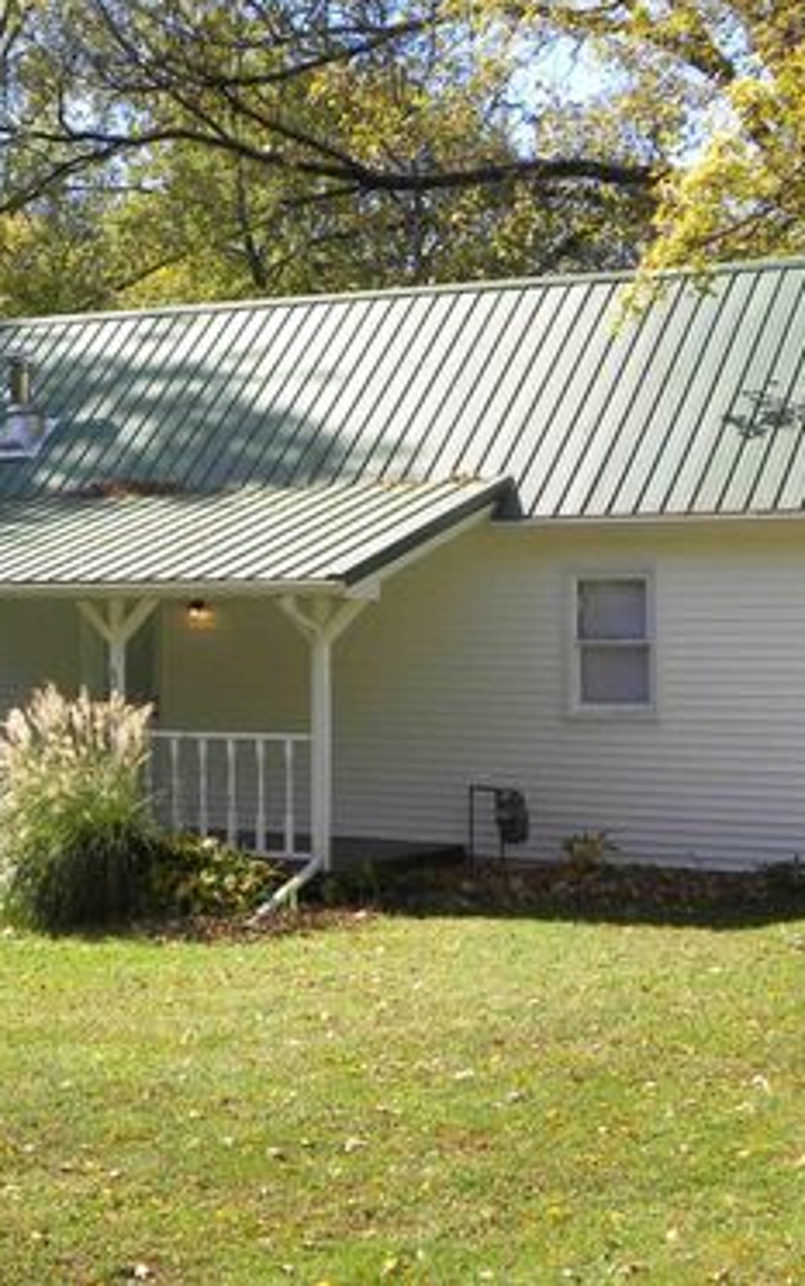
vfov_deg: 42.6
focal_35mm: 47
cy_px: 641
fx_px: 1647
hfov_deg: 27.4
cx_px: 304
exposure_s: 1/190
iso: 64
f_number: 4
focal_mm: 5.9
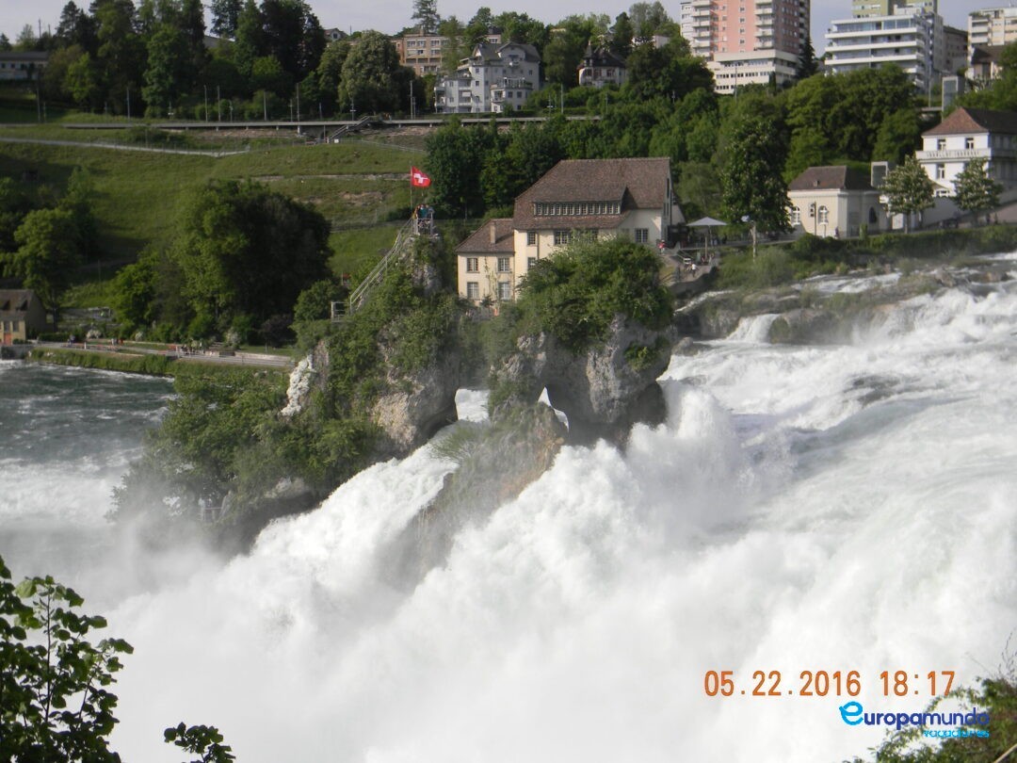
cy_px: 382
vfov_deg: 30.9
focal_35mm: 47
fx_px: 1381
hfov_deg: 40.4
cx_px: 508
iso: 80
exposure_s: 1/276
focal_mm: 8.6
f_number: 7.8
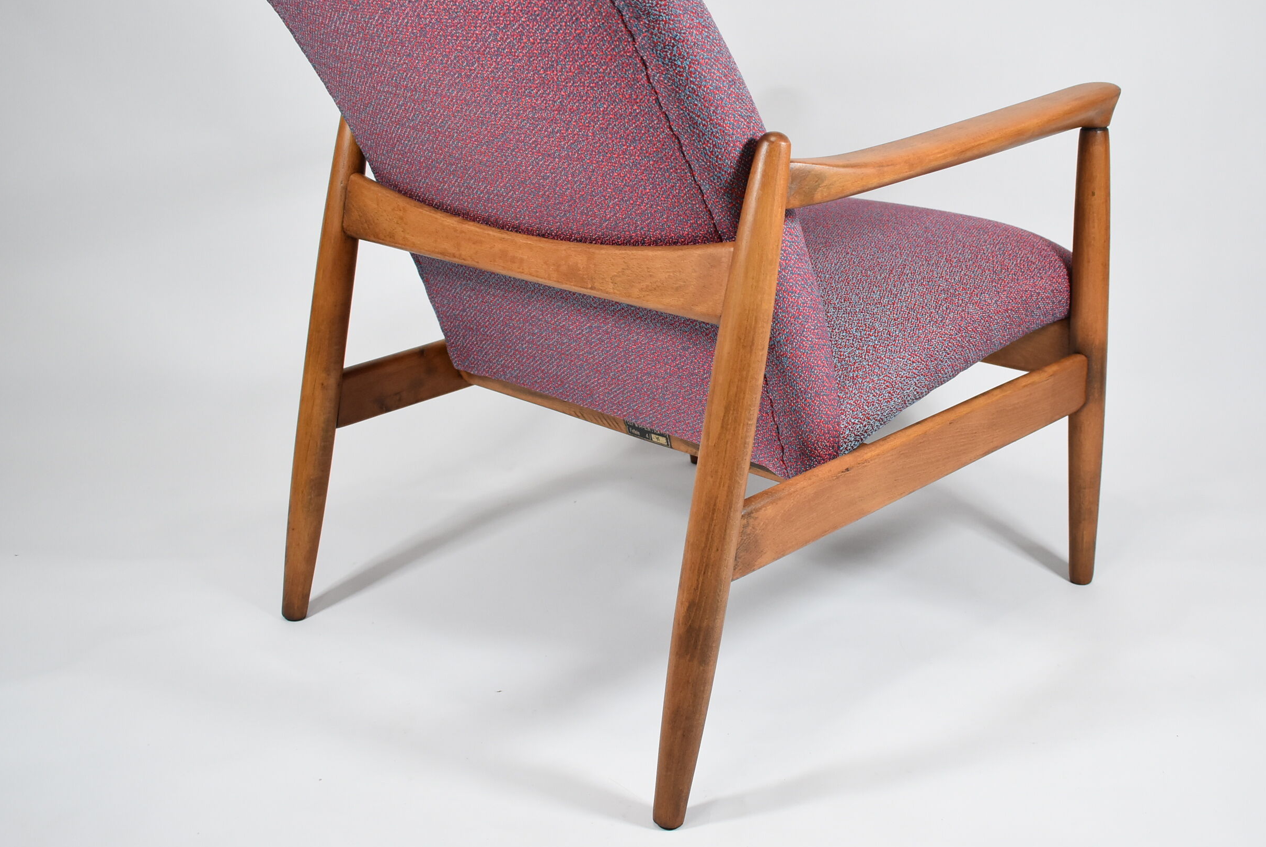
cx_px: 720
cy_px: 352
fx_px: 1500
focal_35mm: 43
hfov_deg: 45.6
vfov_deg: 31.4
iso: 1000
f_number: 4
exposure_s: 1/125
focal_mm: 23
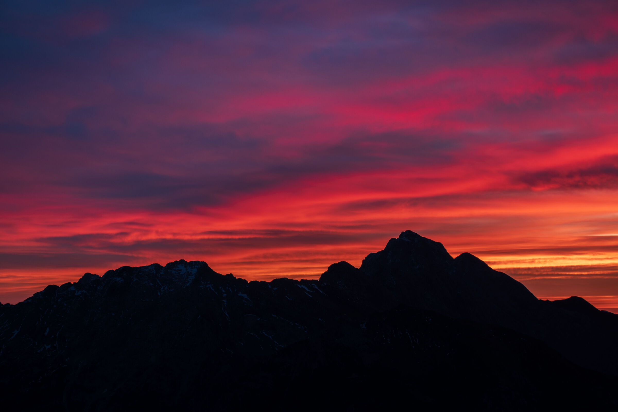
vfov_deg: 16.3
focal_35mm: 84
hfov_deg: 24.2
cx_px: 309
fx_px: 1442
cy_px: 206
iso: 100
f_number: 8
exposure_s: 1/13
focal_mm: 56
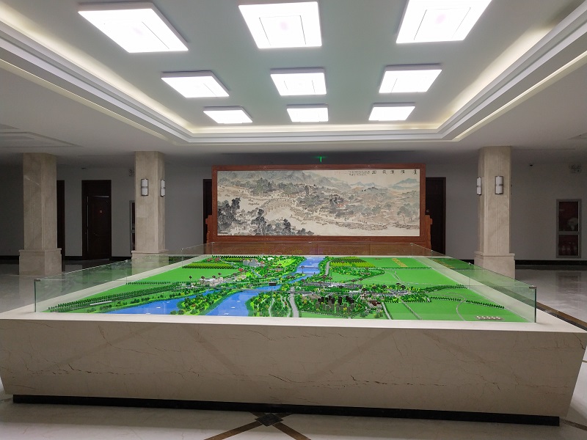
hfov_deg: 60.0
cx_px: 294
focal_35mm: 30
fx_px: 509
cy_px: 220
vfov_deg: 46.8
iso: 131
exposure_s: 1/100
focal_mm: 3.95
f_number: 1.8
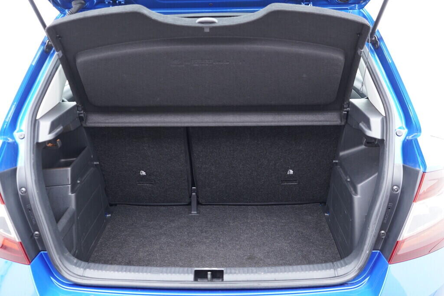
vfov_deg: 36.9
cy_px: 148
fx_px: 444
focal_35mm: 36
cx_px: 222
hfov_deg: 53.1
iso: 800
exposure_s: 1/40
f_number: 2.8
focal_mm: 24
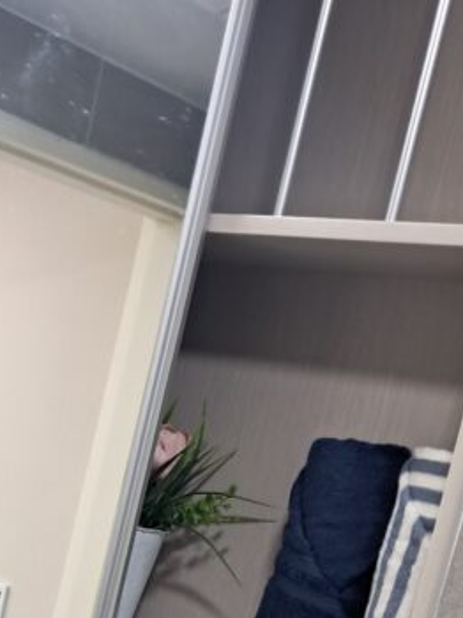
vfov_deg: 23.0
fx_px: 1411
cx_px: -55
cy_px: 706
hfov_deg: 17.9
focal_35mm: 79
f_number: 1.8
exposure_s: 1/60
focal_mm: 4
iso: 200
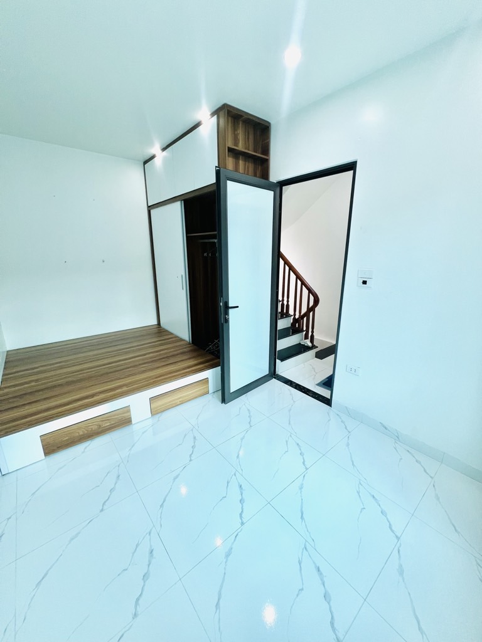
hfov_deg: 89.9
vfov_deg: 106.2
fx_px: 241
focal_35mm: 13
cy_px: 321
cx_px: 241
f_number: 1.8
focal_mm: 1.57
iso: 80
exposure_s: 1/99
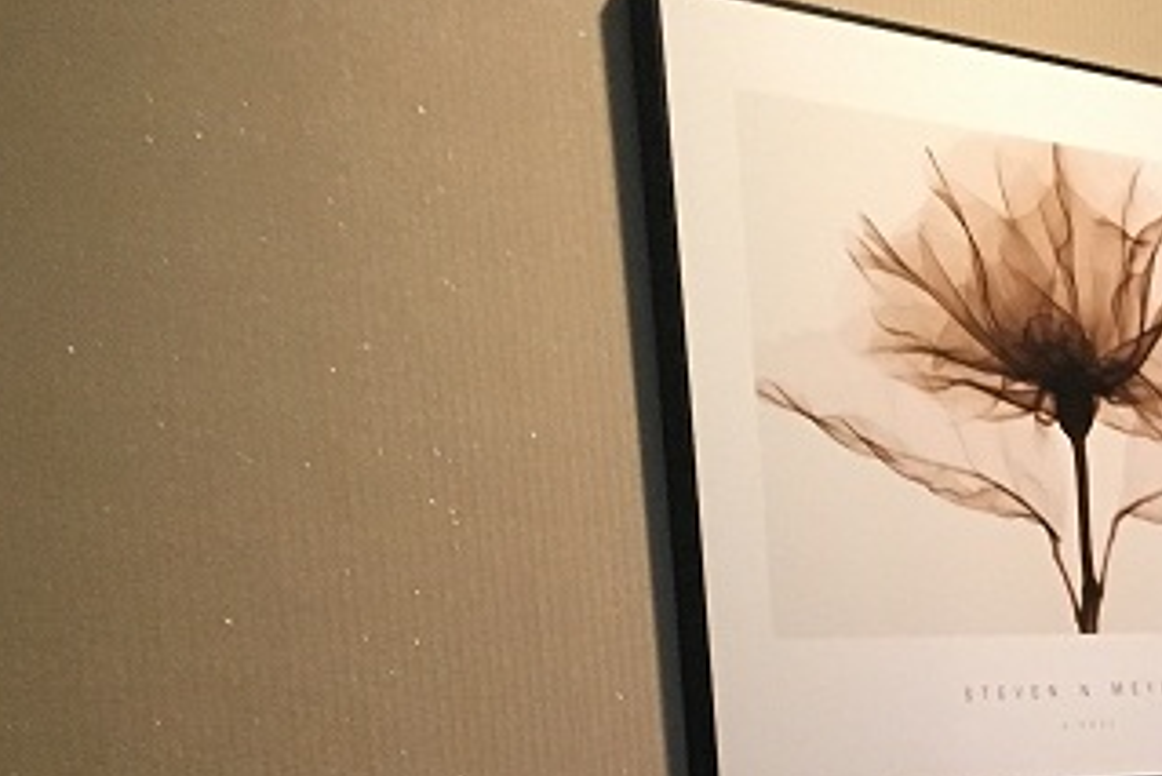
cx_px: 1351
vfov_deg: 15.1
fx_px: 2745
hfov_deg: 22.3
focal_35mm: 85
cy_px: 1095
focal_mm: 4.15
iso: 200
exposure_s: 1/15
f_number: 2.2
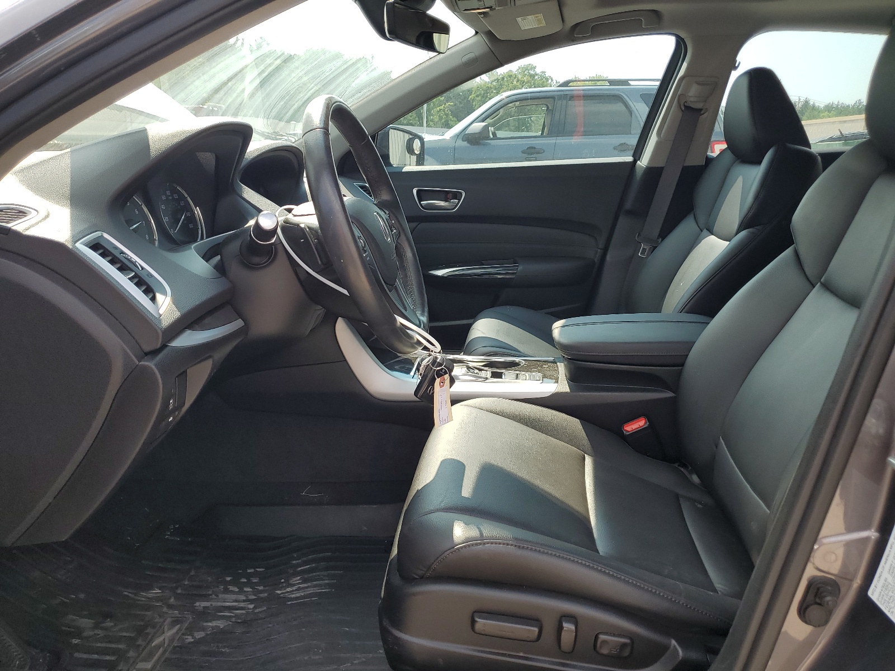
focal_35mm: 26
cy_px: 336
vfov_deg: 53.1
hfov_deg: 67.3
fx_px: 672
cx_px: 448
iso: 50
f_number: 1.5
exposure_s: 1/909
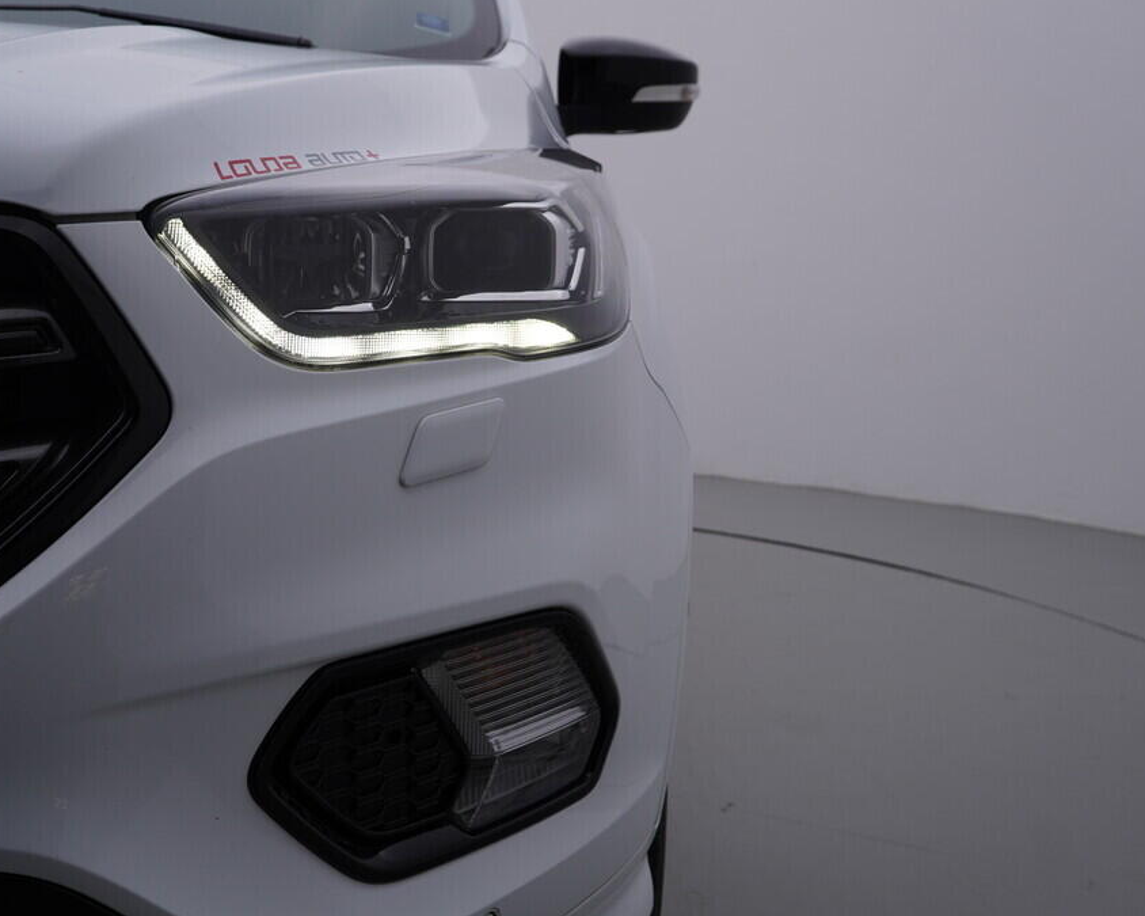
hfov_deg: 44.6
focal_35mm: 41
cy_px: 458
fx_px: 1389
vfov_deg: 36.5
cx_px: 460
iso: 125
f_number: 5.6
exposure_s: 1/160
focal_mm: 24
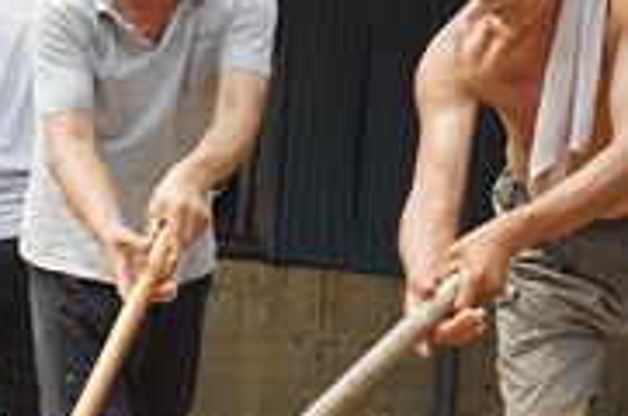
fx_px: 2281
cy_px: 244
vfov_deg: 10.4
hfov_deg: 15.7
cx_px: 298
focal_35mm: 131
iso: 100
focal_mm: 43
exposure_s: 1/200
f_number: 6.3
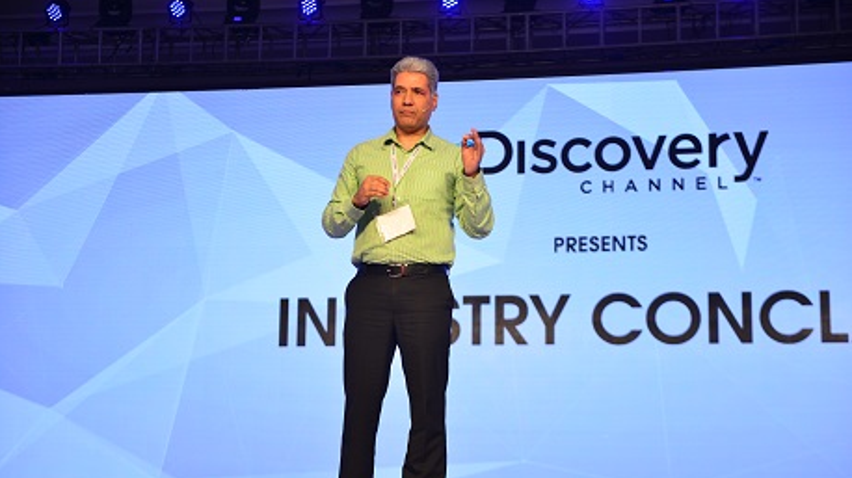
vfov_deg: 20.3
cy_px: 284
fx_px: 1332
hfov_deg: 35.5
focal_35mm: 59
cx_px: 426
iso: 400
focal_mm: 56
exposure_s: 1/250
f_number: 2.8
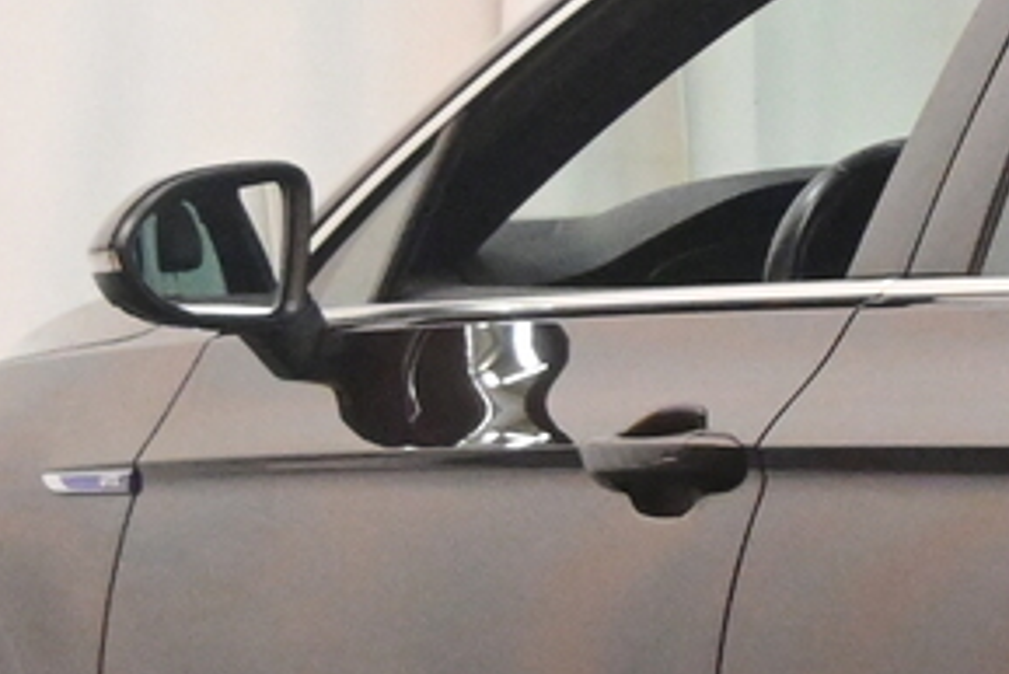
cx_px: 2137
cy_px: 398
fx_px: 8020
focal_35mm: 286
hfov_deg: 6.9
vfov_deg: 4.8
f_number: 5.6
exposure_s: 1/50
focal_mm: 34
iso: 4500
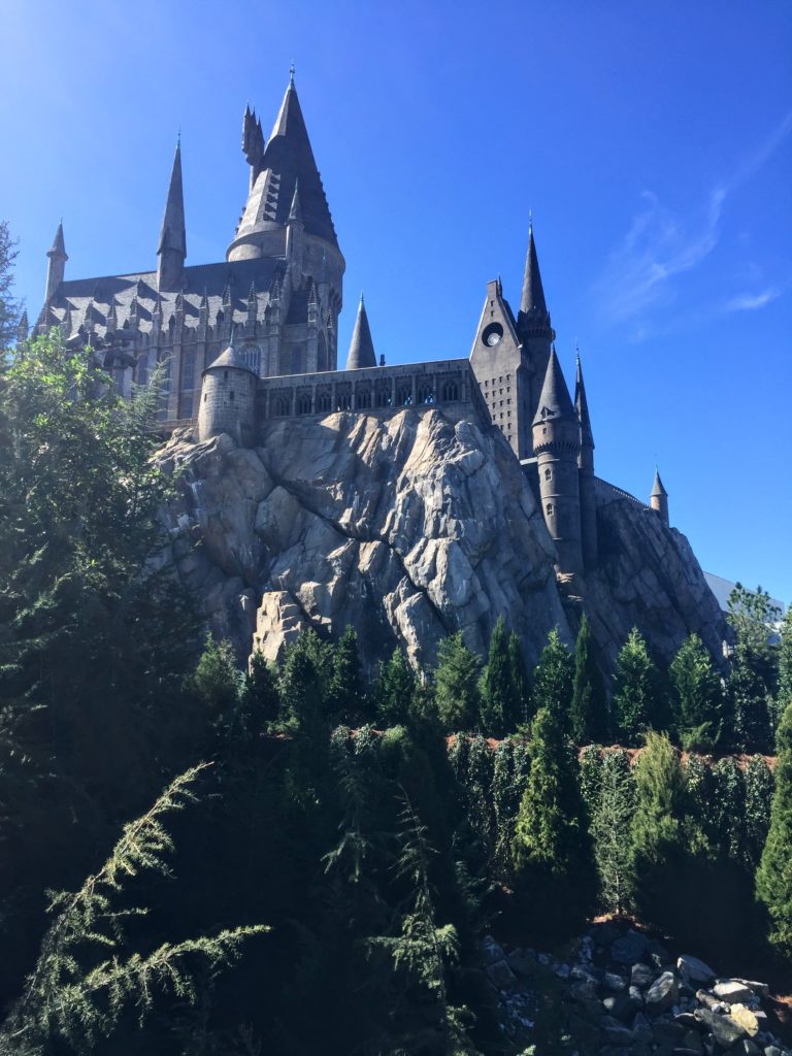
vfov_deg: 61.7
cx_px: 396
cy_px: 528
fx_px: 885
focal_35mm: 29
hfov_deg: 48.2
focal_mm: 4.15
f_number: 2.2
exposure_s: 1/791
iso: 32
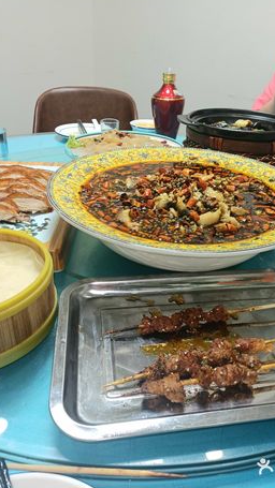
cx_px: 164
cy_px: 240
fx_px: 376
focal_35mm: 29
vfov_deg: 66.1
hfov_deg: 40.0
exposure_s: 1/50.3
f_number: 1.8
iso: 321
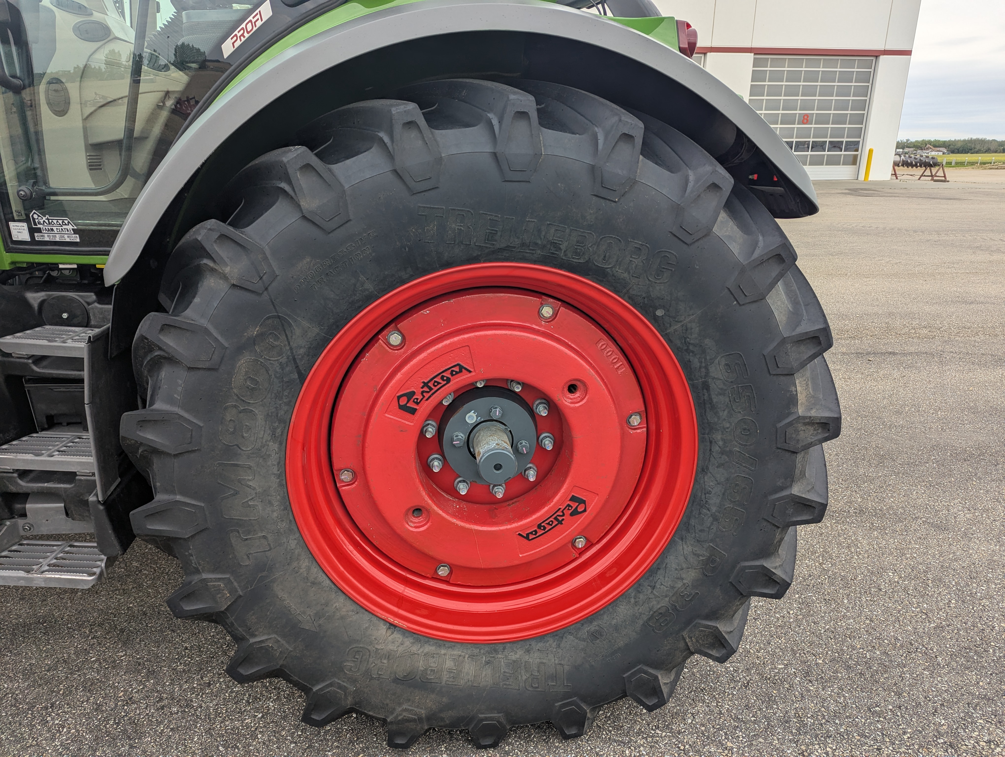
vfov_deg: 56.9
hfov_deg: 71.5
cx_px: 502
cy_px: 378
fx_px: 698
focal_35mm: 24
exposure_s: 1/572
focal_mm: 6.81
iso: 39
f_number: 1.85
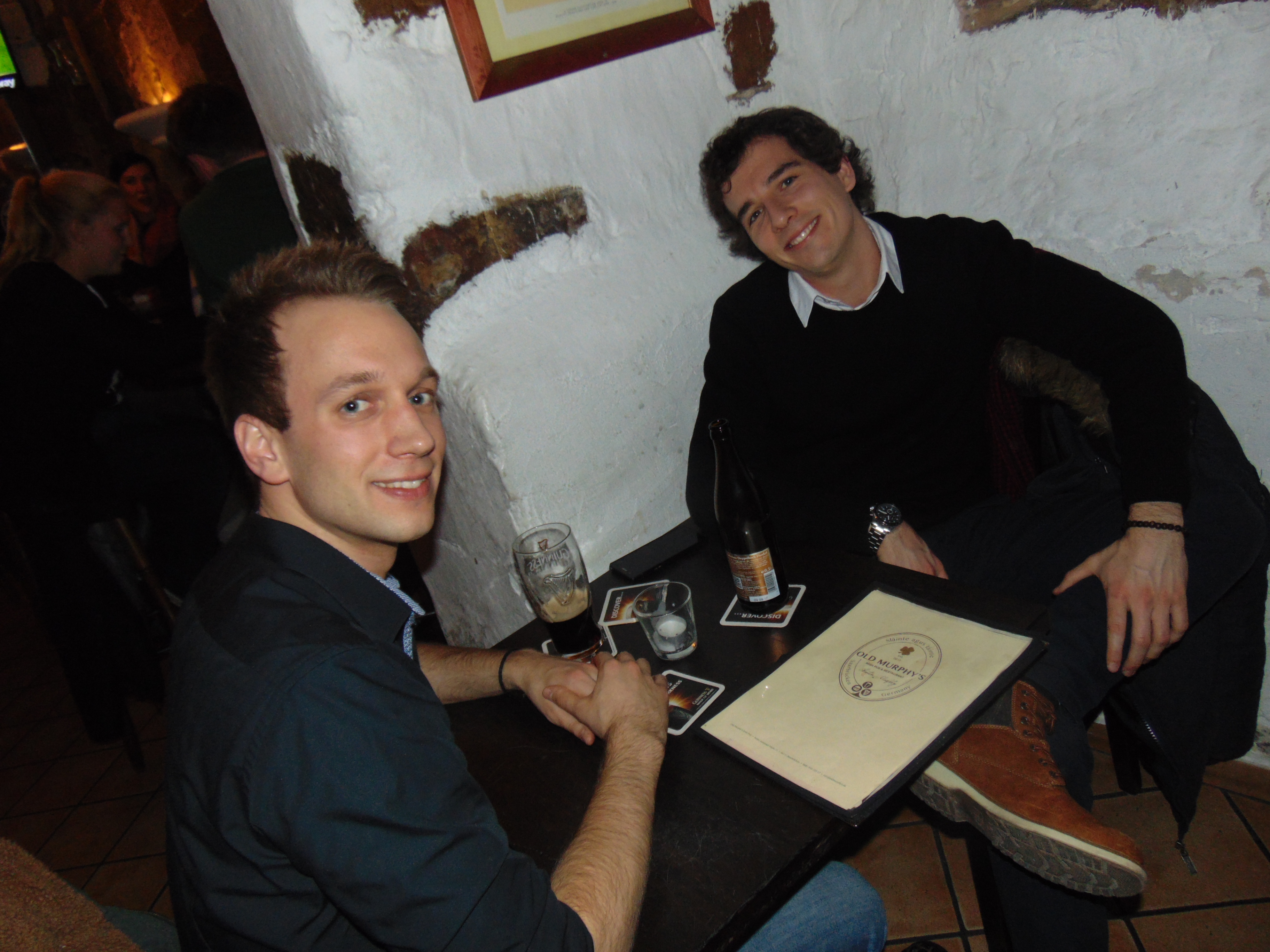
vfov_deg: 54.9
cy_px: 476
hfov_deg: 69.4
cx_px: 635
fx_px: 917
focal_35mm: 25
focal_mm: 4.5
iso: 200
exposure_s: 1/30
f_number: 3
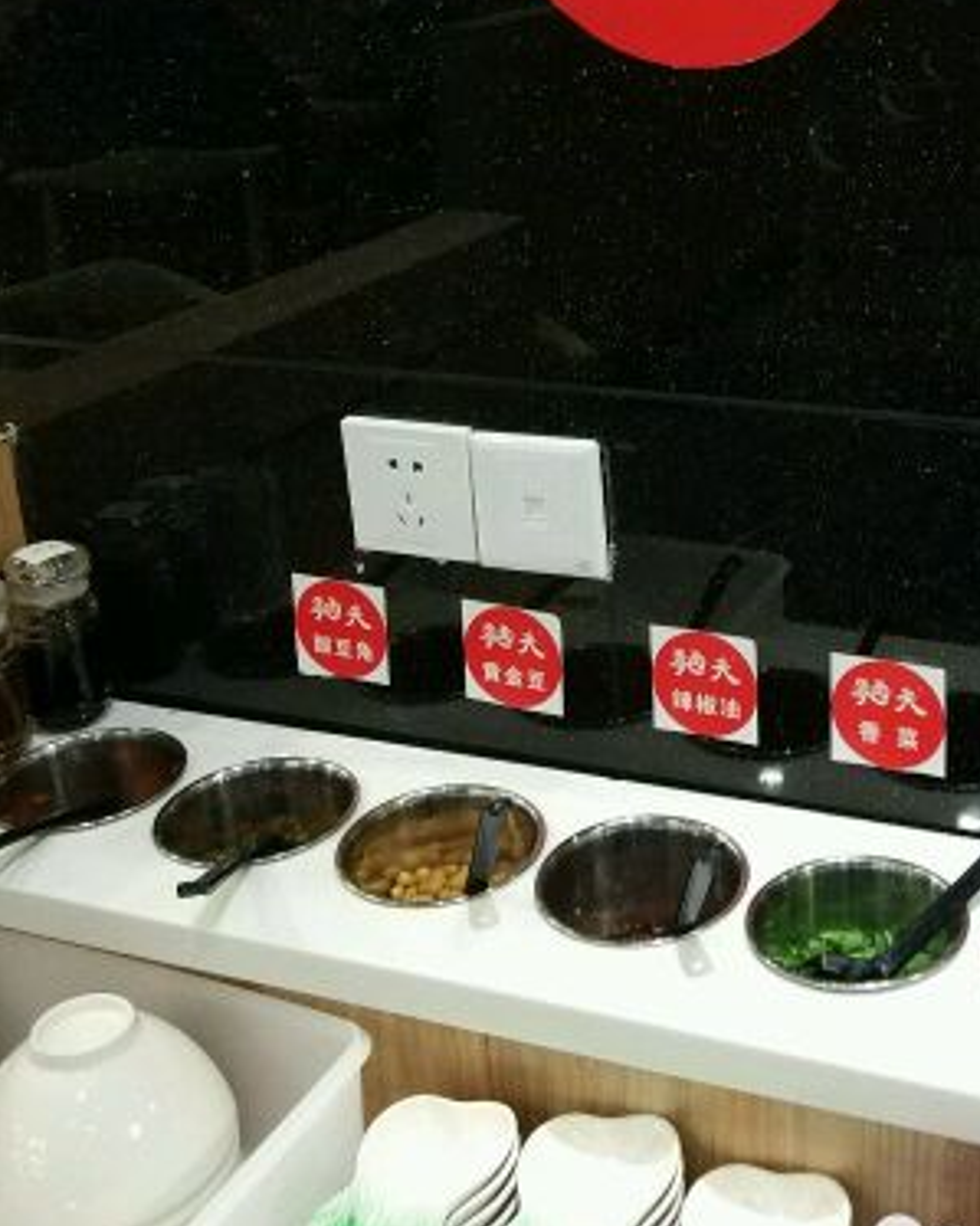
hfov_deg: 34.4
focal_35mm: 42
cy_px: 315
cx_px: 803
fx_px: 1523
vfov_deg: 42.6
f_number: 2
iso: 1250
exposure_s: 1/25
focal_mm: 4.06
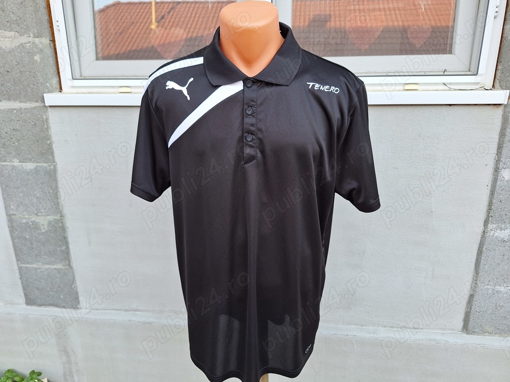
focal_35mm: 23
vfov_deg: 58.9
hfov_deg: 73.9
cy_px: 191
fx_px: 339
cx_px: 255
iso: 64
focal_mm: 5.54
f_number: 1.8
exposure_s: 1/100
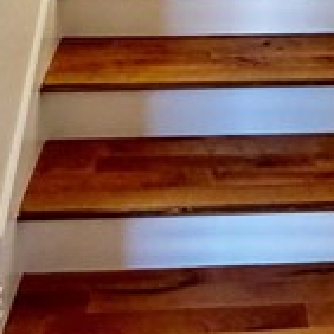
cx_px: 235
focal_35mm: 56
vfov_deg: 23.6
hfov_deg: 30.2
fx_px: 611
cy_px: -182
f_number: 2.2
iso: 250
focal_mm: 2.22
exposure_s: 1/121
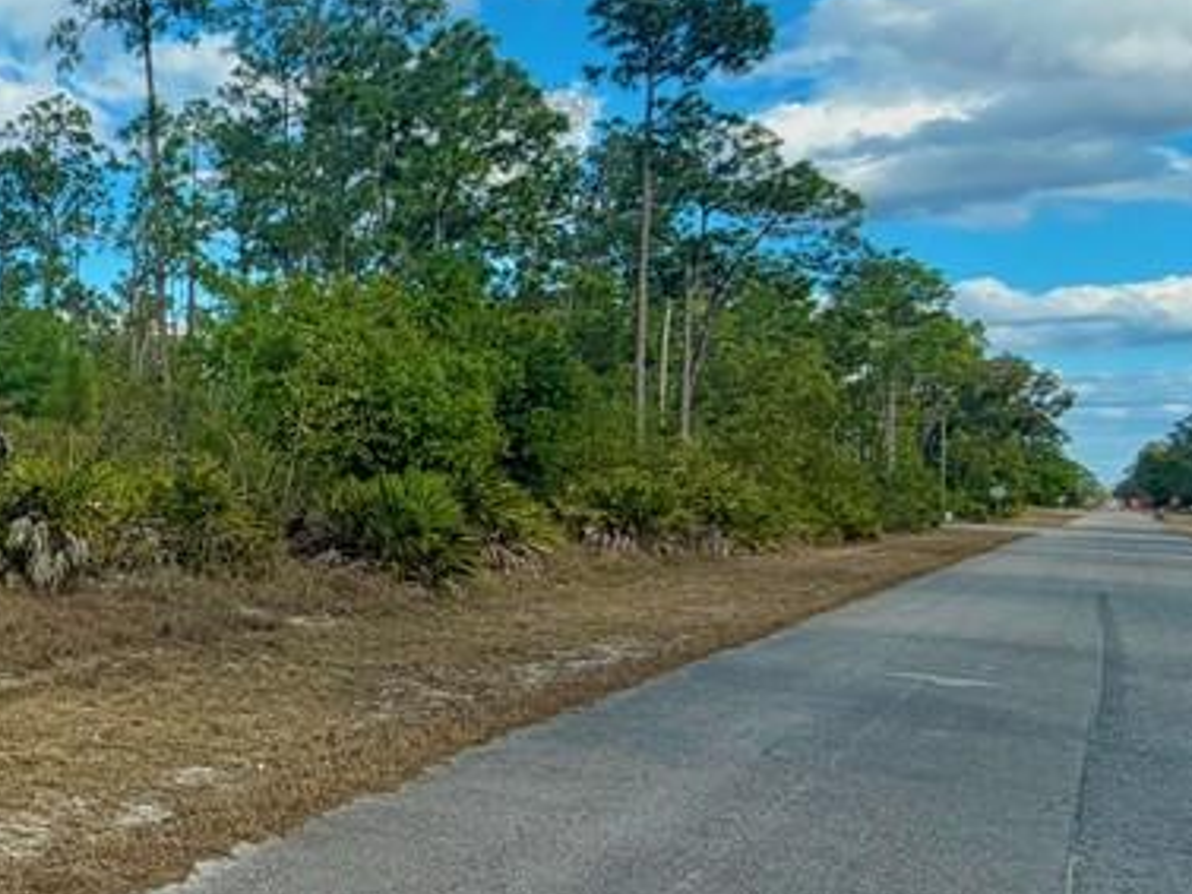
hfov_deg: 36.9
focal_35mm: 38
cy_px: 461
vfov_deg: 37.7
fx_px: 1309
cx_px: -253
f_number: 2.2
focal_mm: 2.22
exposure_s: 1/770
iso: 25
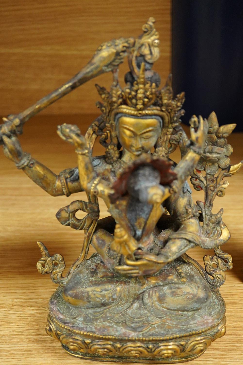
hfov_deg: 23.0
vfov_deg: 33.9
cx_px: 144
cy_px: 207
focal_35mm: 59
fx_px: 597
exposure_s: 1/320
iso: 2500
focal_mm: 30
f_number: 3.5
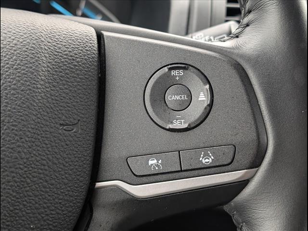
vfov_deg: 29.7
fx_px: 436
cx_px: 154
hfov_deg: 38.9
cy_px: 116
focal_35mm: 49
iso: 599
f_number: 1.68
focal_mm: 6.9
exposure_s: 1/526
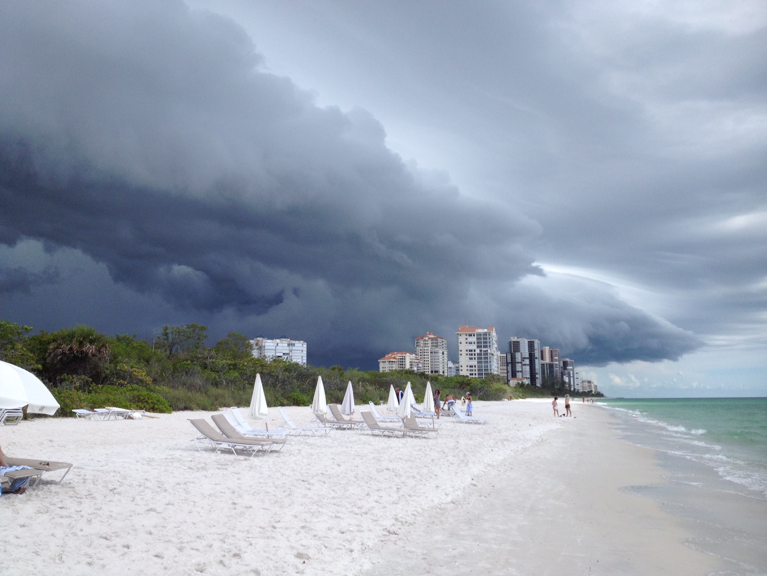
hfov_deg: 52.6
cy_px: 288
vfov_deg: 40.7
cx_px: 384
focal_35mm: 35
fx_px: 776
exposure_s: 1/2123
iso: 50
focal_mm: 4.28
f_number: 2.4
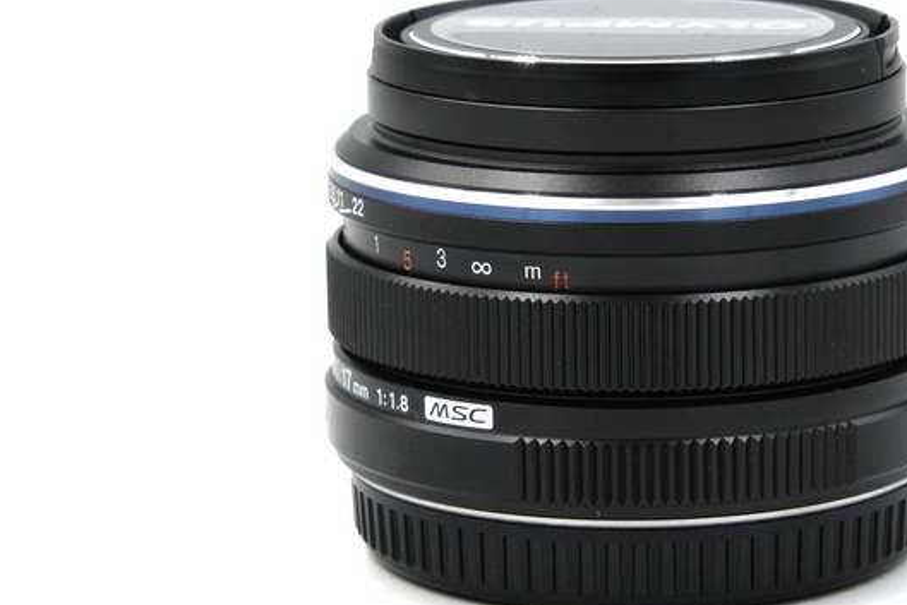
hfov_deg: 13.0
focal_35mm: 157
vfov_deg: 8.7
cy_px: 243
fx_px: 3956
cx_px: 646
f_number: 14
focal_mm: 55
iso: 800
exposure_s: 1/125
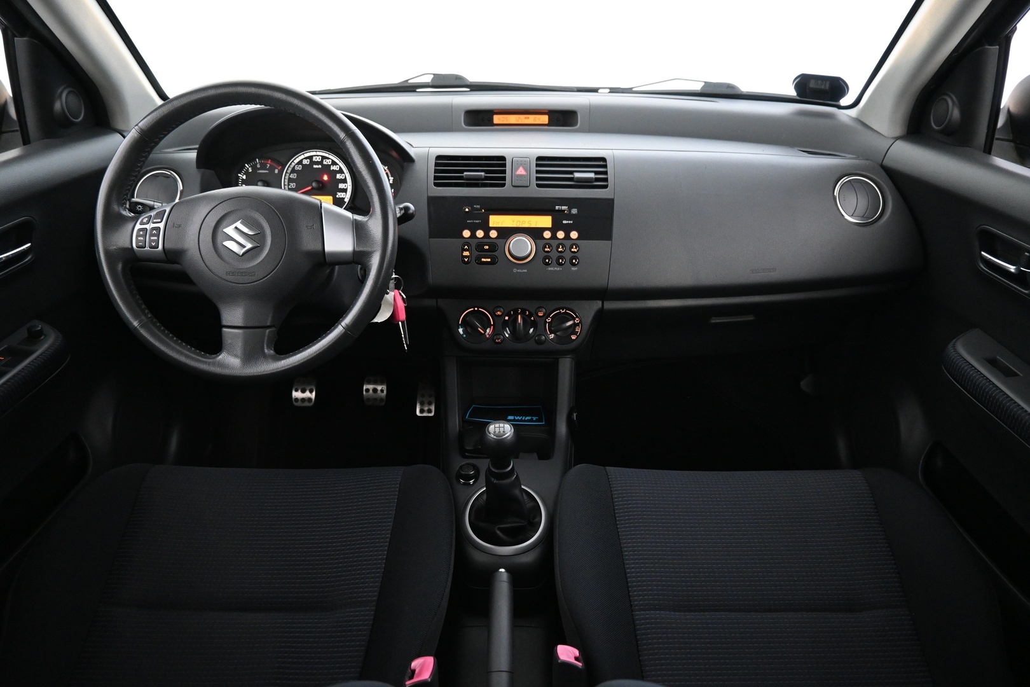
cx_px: 515
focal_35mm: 24
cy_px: 344
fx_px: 687
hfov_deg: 73.7
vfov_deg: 53.1
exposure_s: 1/25
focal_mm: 16
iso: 3200
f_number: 3.5
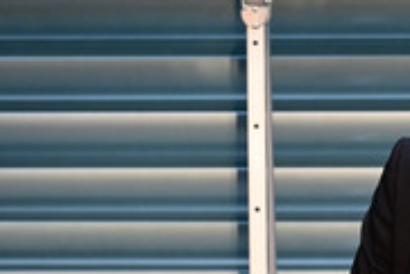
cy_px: 274
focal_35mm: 497
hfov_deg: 4.1
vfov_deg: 2.8
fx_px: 5665
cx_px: 499
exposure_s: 1/200
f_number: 4
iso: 2500
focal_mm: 200
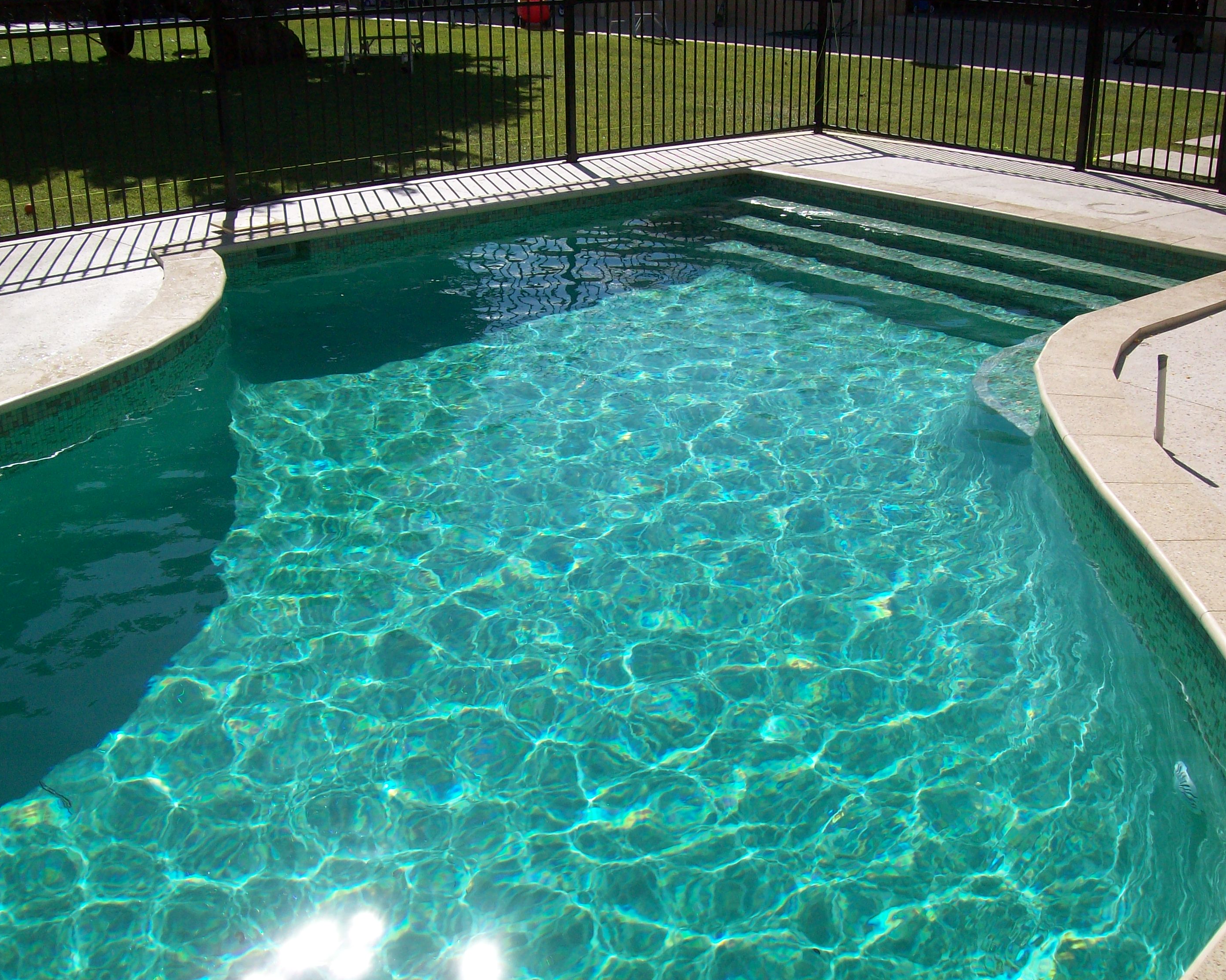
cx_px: 633
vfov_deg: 39.2
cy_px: 493
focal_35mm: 38
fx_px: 1379
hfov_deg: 47.9
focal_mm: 6
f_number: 4.8
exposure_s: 1/887
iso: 80
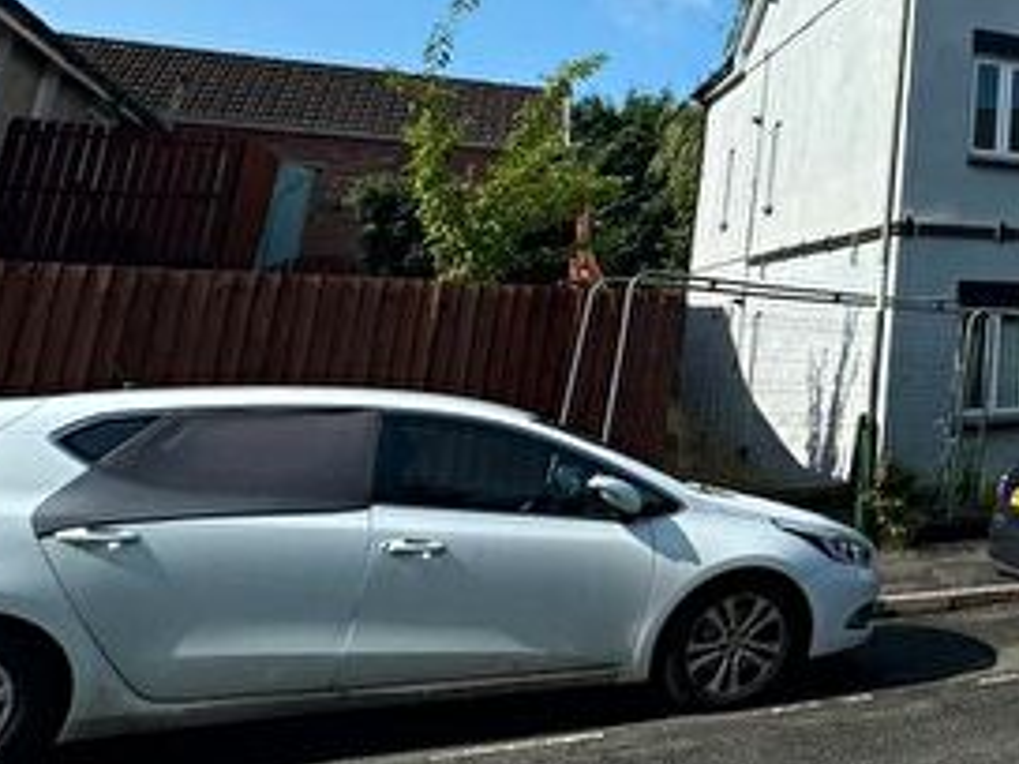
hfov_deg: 37.3
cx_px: 1255
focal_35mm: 36
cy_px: 73
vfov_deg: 37.1
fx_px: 1060
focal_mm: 2.22
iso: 50
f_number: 2.2
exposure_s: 1/1600
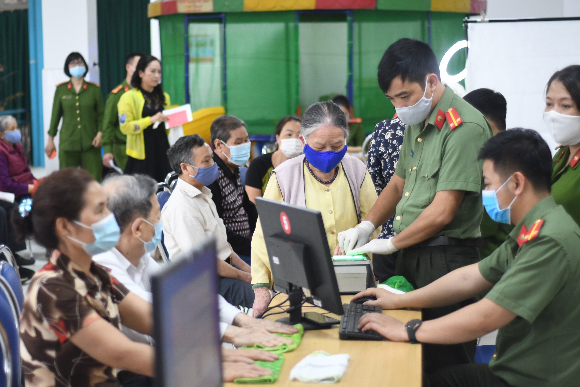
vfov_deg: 18.2
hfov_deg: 27.0
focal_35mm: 75
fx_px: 1208
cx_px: 290
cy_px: 194
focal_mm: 50
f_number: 1.8
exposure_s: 1/200
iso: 1000
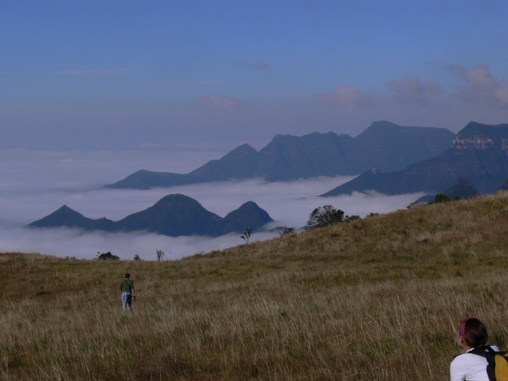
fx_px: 1130
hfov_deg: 25.3
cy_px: 192
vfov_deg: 19.1
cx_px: 255
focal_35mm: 77
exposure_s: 1/1000
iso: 80
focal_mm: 16
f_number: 6.3
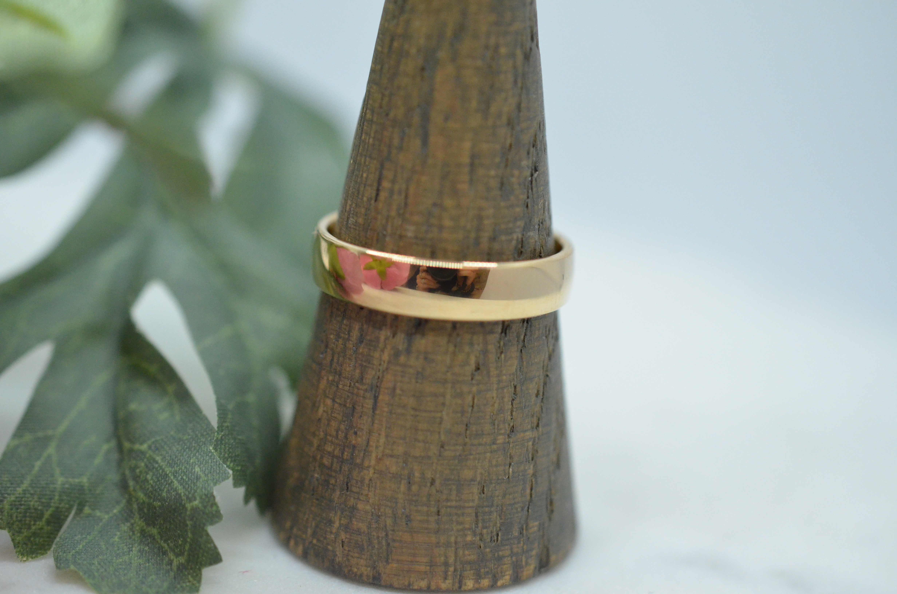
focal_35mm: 60
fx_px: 1492
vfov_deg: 22.5
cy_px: 297
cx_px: 448
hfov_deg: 33.5
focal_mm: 40
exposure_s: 1/2000
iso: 3200
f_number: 4
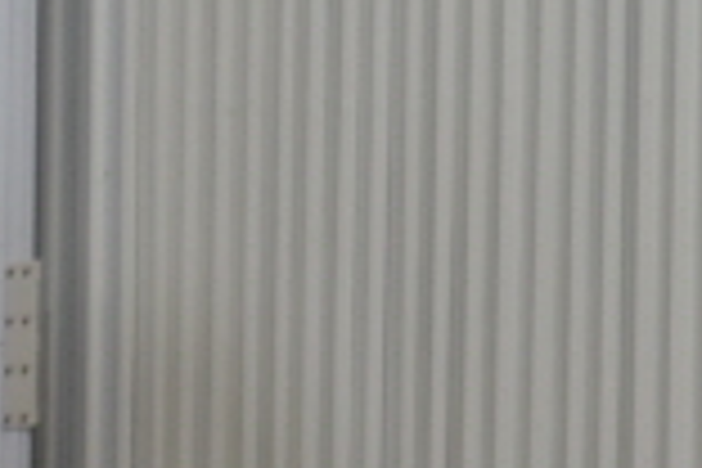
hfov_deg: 3.0
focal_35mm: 673
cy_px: -666
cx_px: 1778
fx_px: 13122
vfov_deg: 2.0
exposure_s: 1/60
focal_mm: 70
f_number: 4.5
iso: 720
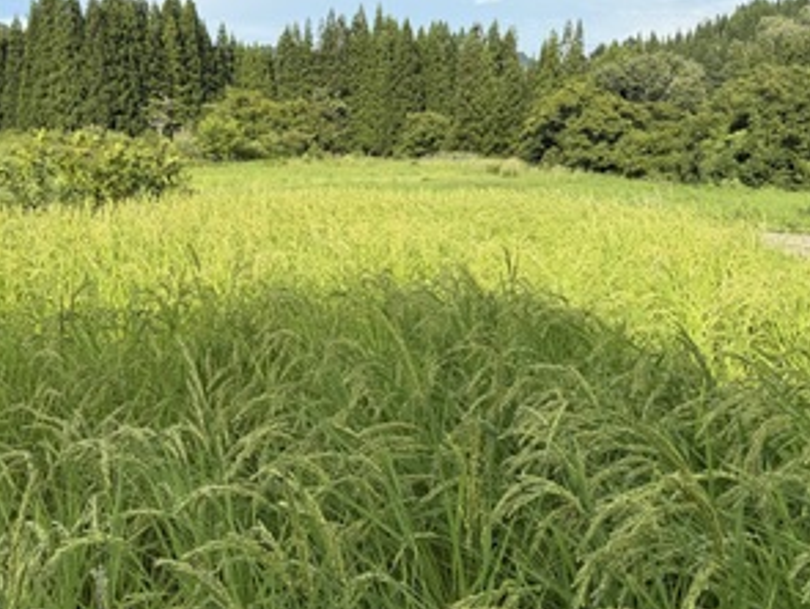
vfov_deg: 36.9
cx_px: 248
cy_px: 310
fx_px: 914
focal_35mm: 39
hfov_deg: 46.8
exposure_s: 1/2110
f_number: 1.78
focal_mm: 6.76
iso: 80
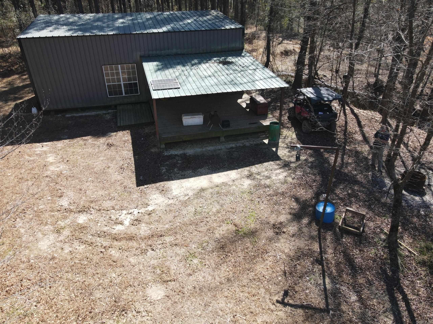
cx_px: 216
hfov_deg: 71.6
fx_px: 300
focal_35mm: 24
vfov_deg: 56.8
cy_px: 162
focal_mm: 4.5
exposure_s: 1/15
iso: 100
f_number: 2.8
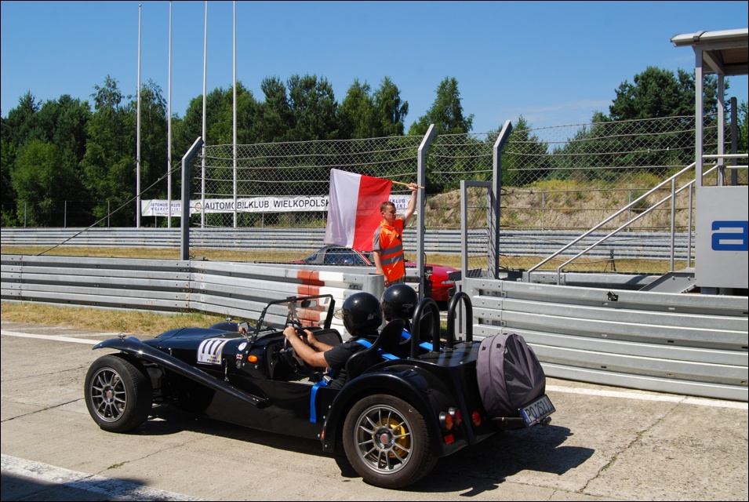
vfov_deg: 34.3
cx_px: 374
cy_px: 251
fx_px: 813
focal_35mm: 39
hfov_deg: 49.5
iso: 200
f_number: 9
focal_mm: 26
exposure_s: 1/320
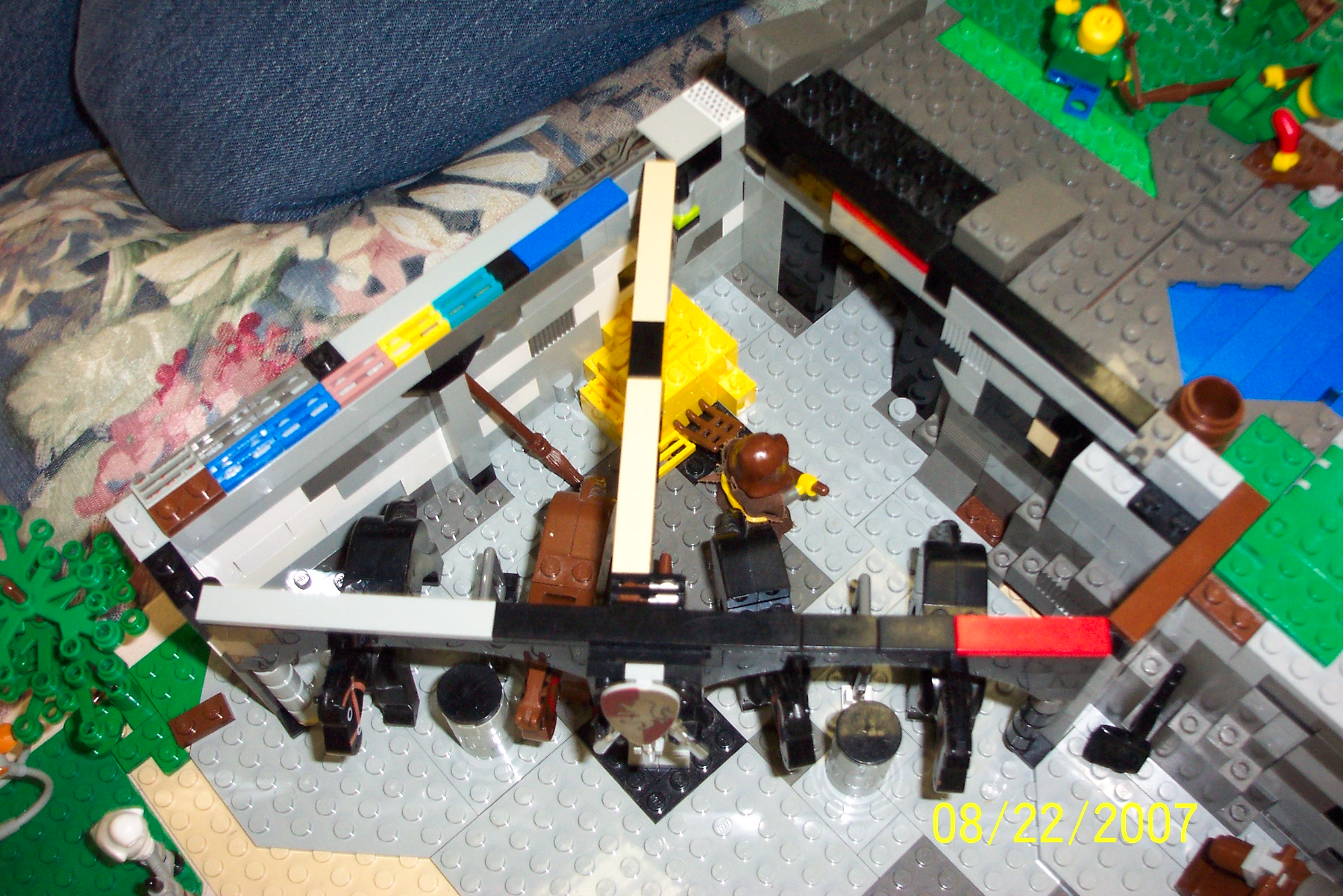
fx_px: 1306
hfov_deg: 54.4
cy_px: 448
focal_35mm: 35
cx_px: 672
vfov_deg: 37.9
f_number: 2.8
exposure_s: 1/30
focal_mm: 7.5
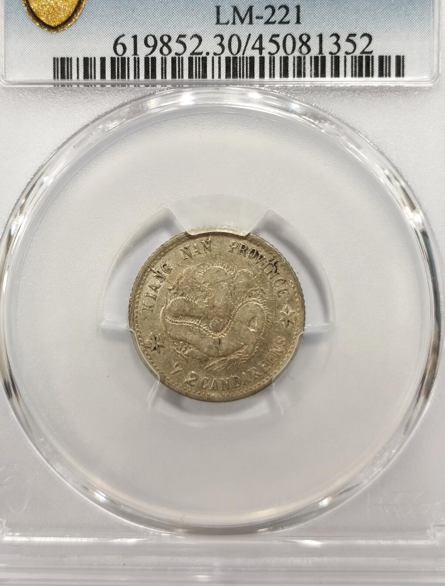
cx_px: 214
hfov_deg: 20.6
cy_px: 206
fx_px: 1224
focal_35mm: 72
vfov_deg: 26.8
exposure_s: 1/100
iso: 125
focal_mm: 5.56
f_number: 16
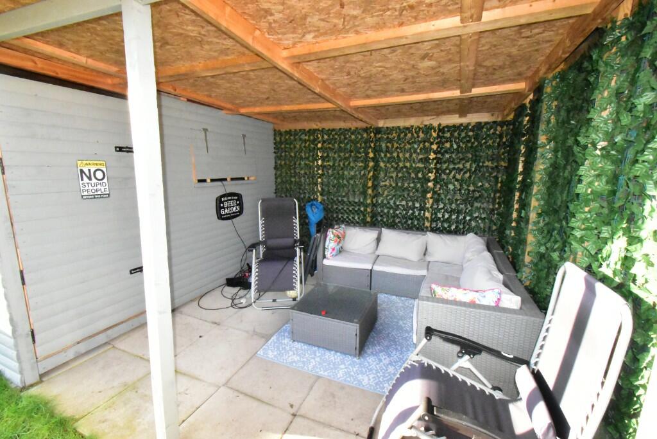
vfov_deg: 77.3
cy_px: 220
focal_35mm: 15
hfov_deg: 100.4
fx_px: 274
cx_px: 328
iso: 12800
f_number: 20
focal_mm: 10
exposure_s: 1/200
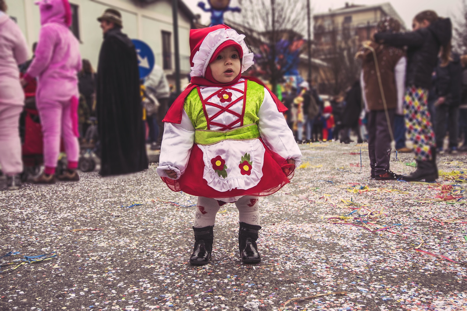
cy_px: 156
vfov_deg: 36.9
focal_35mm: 36
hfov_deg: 53.1
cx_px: 234
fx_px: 467
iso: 100
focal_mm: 24
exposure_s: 1/320
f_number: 4
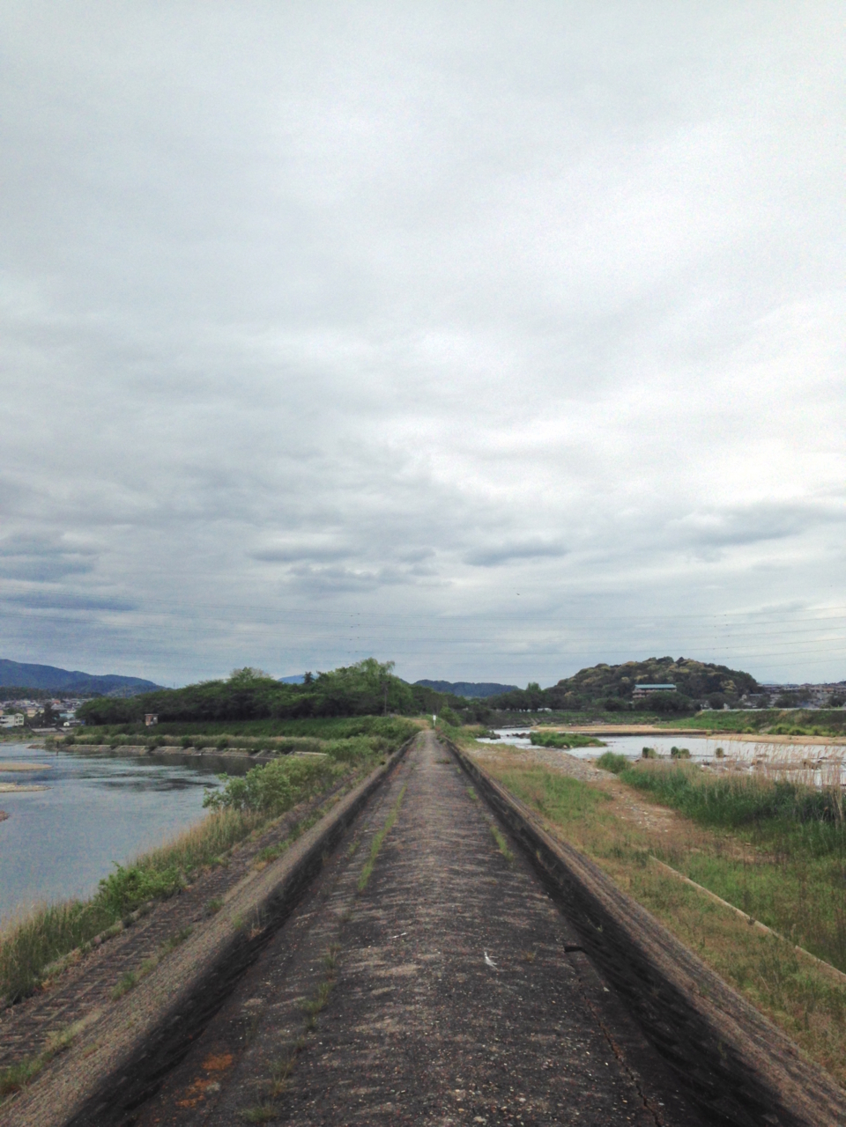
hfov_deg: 42.9
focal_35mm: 33
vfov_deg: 55.4
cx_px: 423
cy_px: 564
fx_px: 1075
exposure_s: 1/3623
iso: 50
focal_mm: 4.12
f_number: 2.4
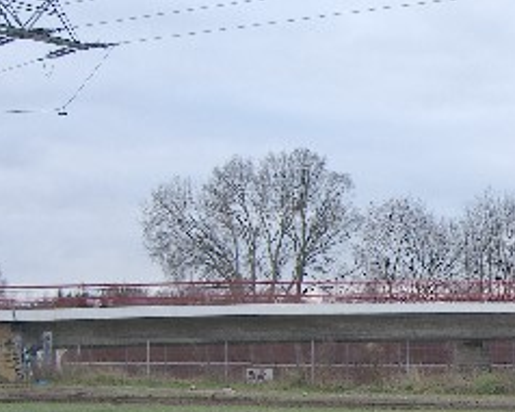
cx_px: 551
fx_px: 1386
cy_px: 333
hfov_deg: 20.2
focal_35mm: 91
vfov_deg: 16.7
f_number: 2.8
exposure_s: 1/80
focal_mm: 7.9
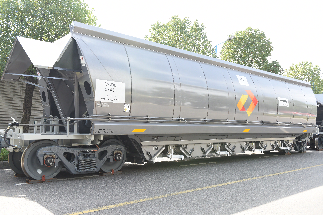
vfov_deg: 41.1
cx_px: 162
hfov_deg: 58.7
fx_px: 287
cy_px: 108
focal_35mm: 32
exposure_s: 1/250
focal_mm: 32
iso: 180
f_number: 4.5
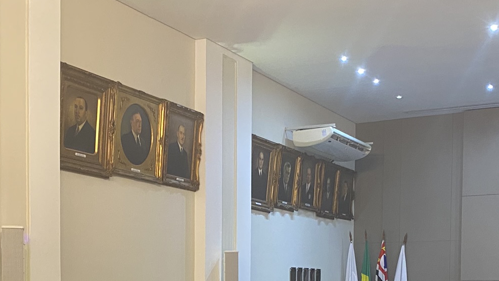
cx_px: 280
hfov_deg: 36.0
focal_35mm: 58
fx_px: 768
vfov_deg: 19.7
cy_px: 321
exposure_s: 1/30
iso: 500
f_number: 1.8
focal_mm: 4.25
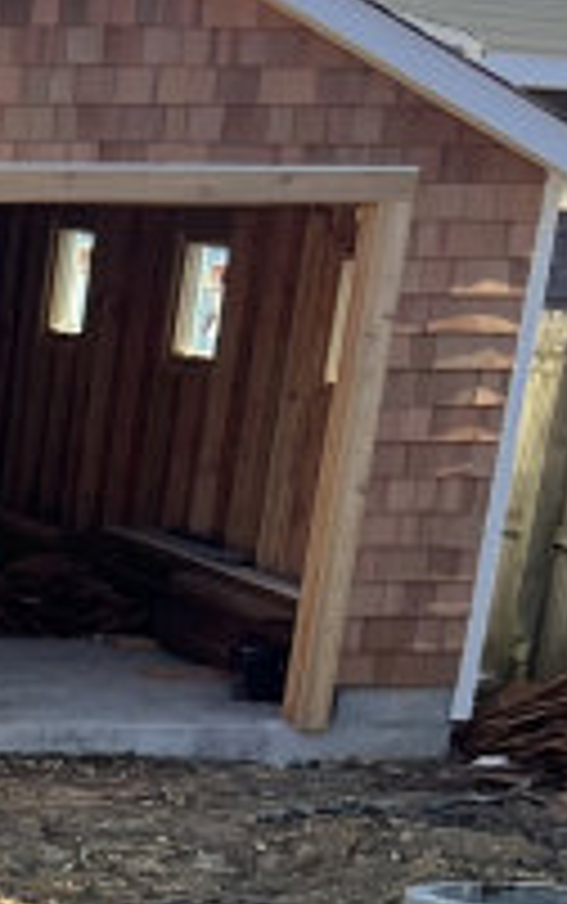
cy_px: 1336
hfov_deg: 8.3
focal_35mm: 137
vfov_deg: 14.3
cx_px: -1044
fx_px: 3380
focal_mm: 5.1
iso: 50
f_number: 1.6
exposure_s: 1/598
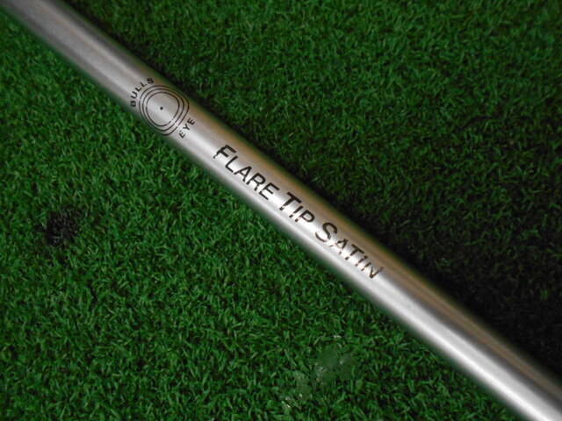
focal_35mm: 26
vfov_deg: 53.1
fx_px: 422
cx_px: 281
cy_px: 210
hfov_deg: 67.3
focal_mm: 4.6
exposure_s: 1/100
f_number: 3.2
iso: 800
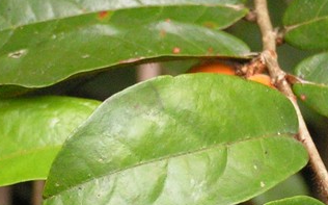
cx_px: 356
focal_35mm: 396
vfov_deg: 3.3
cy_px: 332
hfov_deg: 5.3
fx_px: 3537
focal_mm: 19.6
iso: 200
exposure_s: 1/100
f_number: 3.2
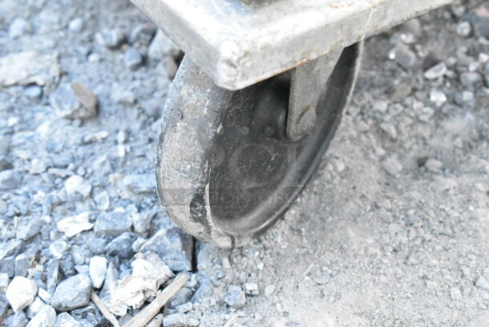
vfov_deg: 17.5
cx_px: 244
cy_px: 164
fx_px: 1060
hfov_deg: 26.0
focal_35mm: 78
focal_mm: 52
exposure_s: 1/200
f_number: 9
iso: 6400
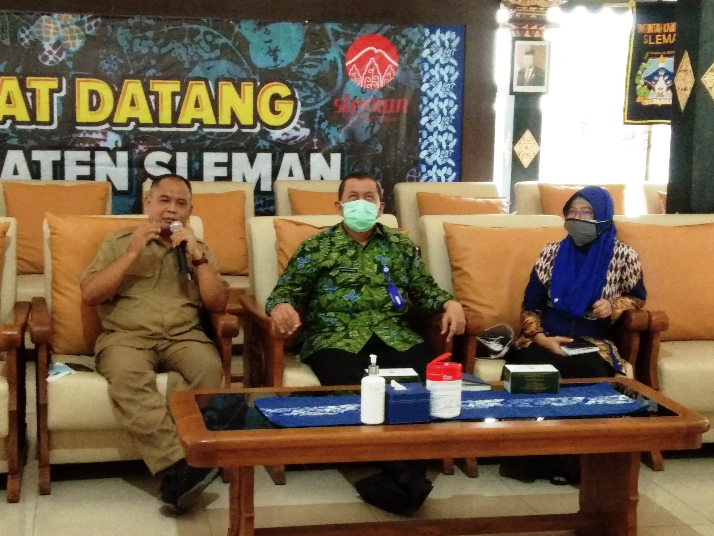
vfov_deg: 45.4
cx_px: 357
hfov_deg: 58.4
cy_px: 268
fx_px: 639
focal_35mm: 31
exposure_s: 1/20
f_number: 2.2
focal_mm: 3.69
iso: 400
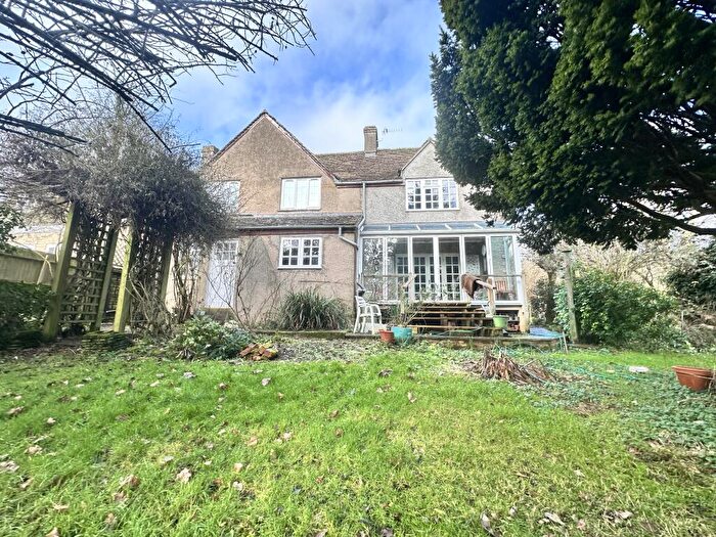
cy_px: 268
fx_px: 290
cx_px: 358
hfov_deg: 102.1
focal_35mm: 14
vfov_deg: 85.7
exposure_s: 1/378
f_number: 2.2
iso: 40
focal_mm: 2.22
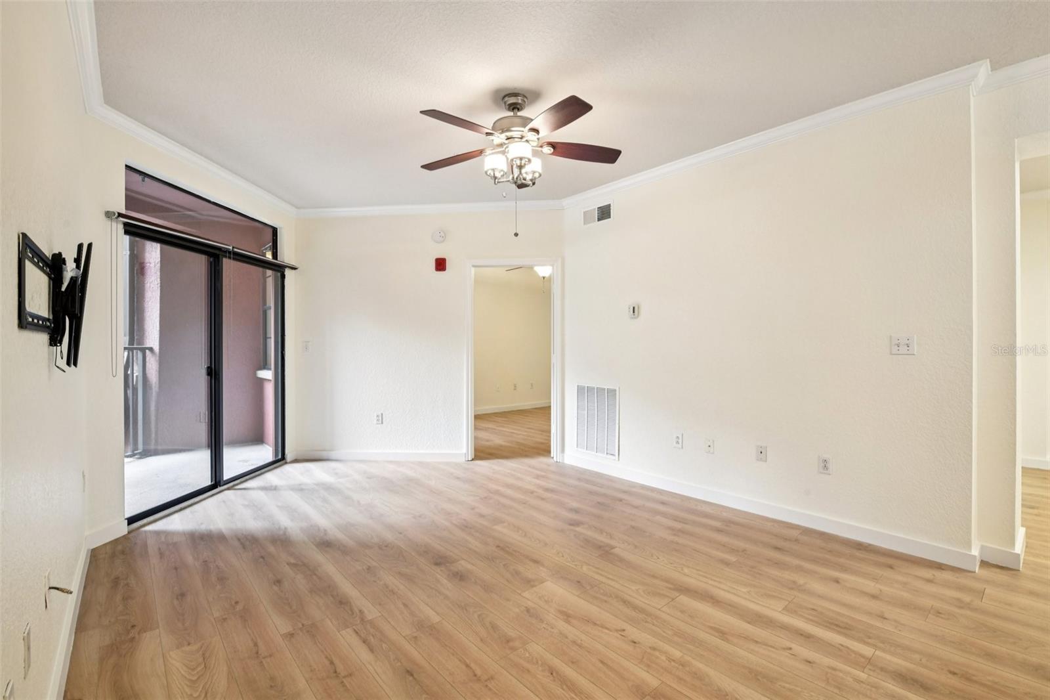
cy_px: 350
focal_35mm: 16
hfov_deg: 96.7
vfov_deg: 73.7
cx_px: 525
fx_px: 467
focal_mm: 16
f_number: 8
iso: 400
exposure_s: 1/10
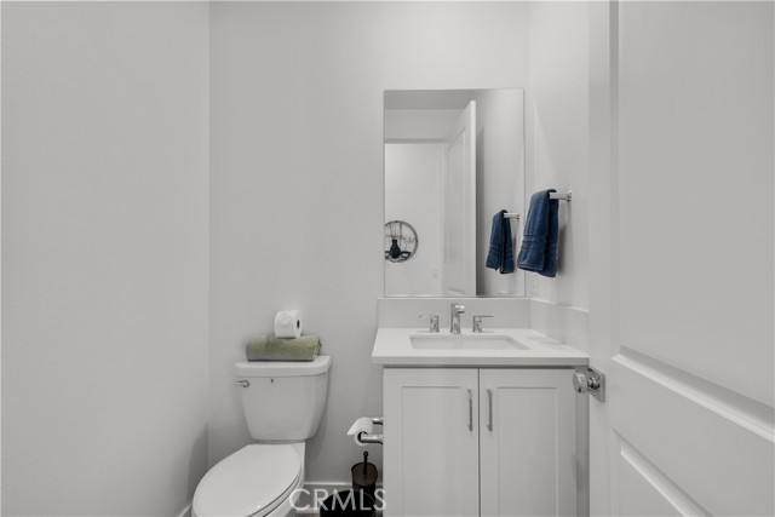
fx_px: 345
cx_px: 388
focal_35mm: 16
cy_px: 258
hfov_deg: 96.7
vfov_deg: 73.8
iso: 200
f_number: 9
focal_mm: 16
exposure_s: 1/4
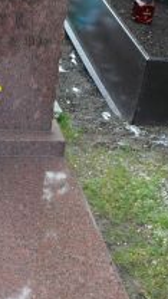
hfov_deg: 13.5
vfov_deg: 23.9
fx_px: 697
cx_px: -3
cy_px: 224
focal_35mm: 88
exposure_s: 1/100
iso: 100
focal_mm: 7.4
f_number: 2.8
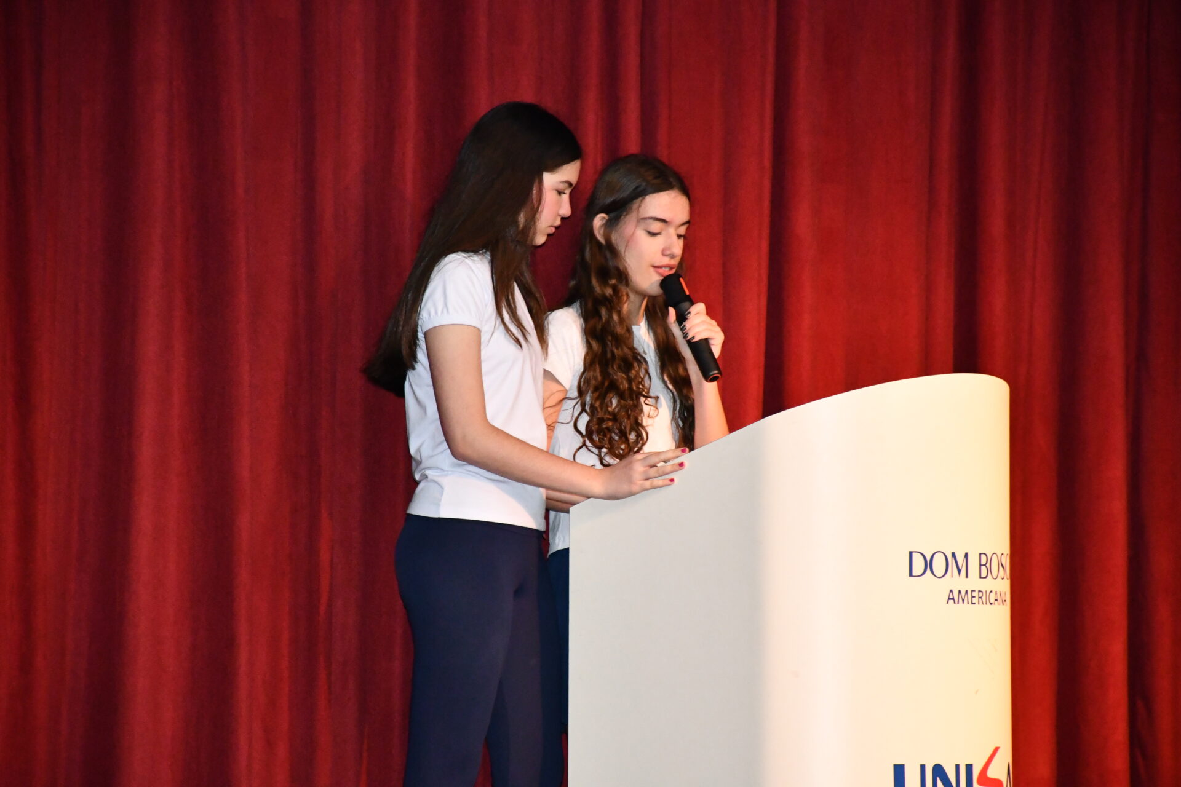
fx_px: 6889
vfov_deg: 6.5
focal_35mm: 210
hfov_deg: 9.8
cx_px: 590
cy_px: 394
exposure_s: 1/60
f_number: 5.6
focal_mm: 140
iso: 6400
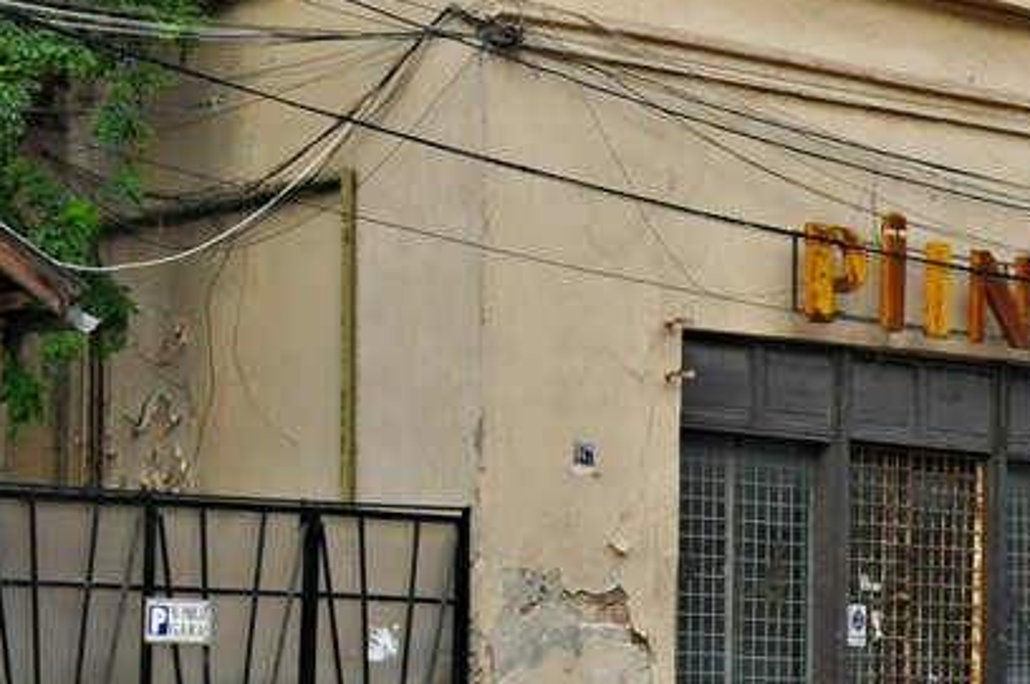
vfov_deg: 13.6
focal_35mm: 100
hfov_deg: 20.0
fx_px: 2858
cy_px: 451
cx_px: 98
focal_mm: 34
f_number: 14
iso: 800
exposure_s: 1/125
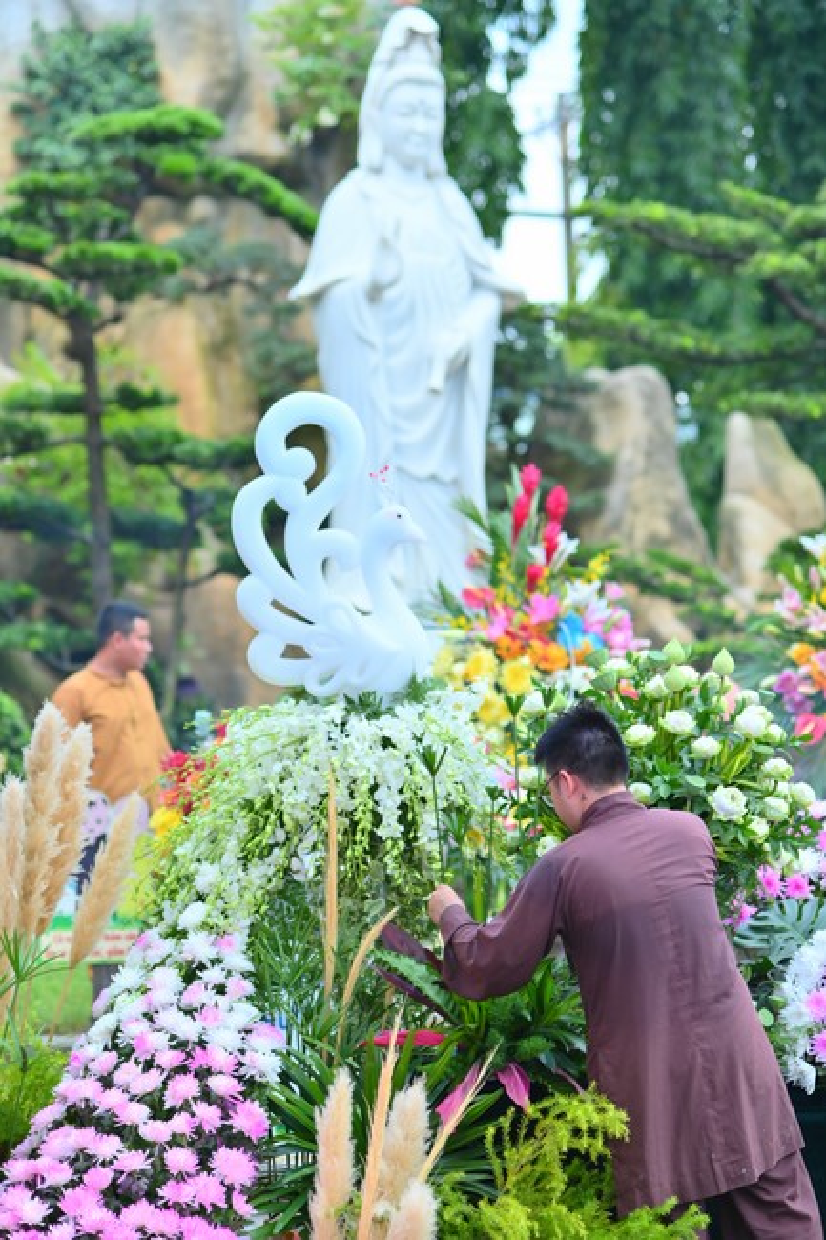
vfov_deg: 23.9
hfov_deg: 16.1
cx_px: 413
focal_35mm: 85
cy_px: 620
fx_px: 2927
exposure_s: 1/320
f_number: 2.8
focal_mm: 85
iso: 100
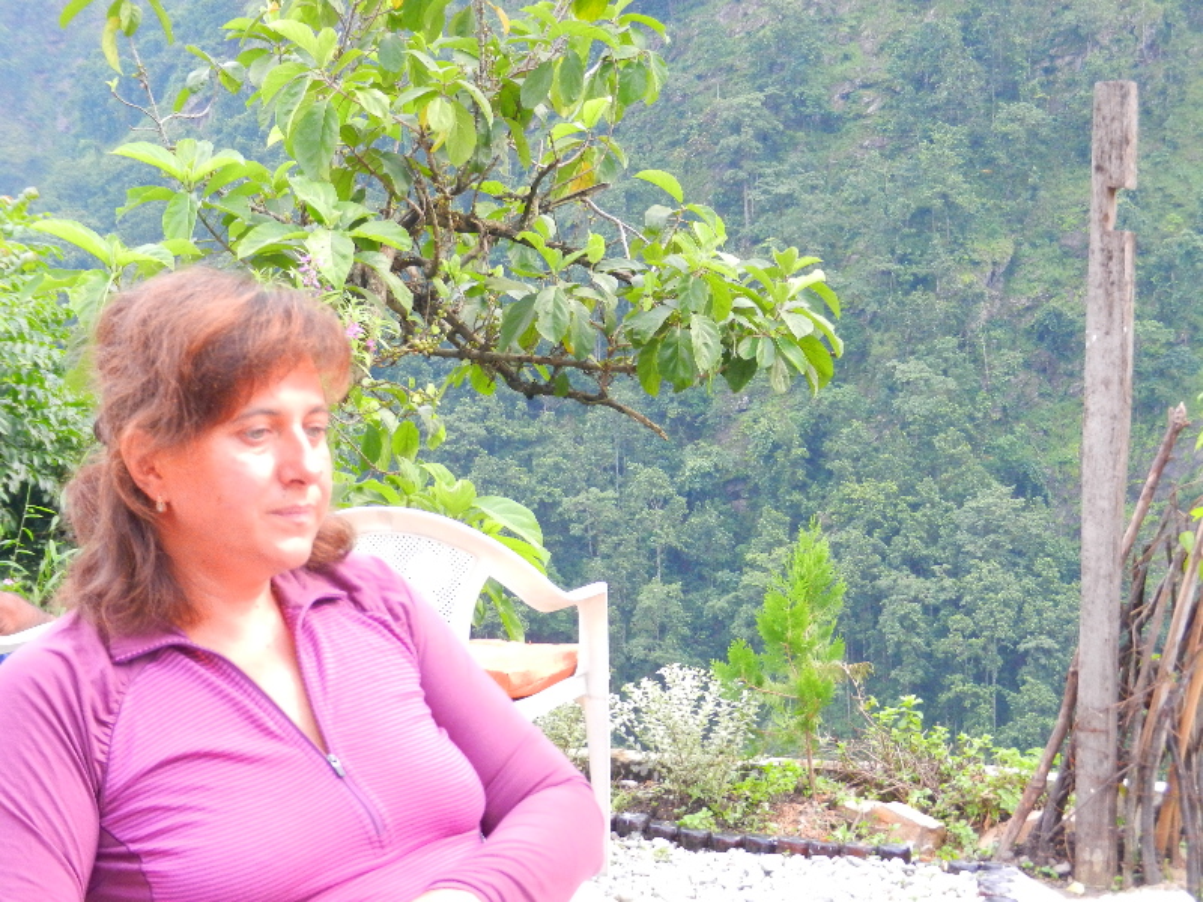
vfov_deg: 21.6
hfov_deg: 28.6
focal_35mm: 68
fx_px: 2363
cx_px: 602
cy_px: 451
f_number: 4.6
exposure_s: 1/40
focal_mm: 12.3
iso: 400
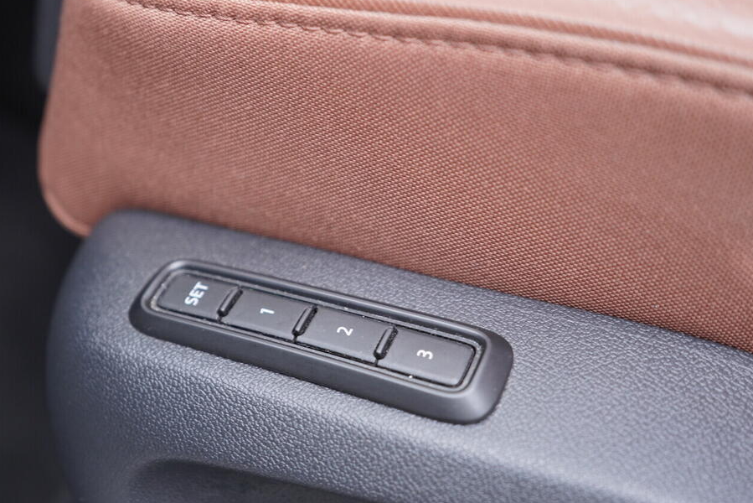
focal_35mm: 41
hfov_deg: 47.3
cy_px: 267
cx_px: 330
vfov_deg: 32.6
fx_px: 858
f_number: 2.8
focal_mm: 24
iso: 400
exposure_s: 1/40
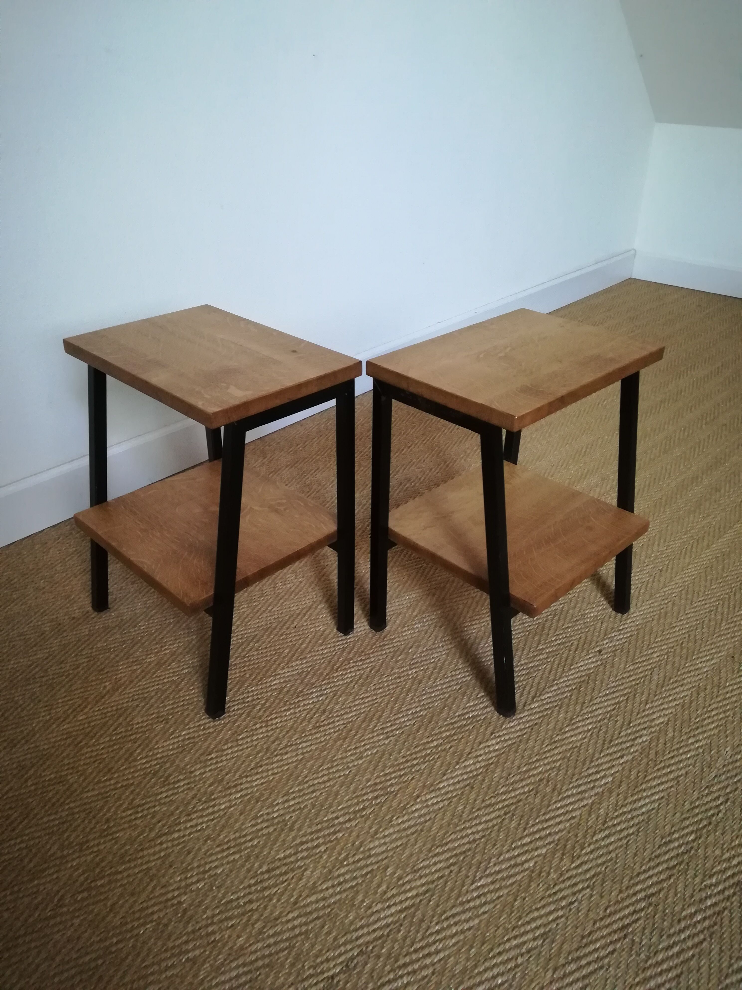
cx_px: 371
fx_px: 743
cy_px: 495
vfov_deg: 67.3
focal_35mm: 26
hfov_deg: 53.1
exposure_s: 1/14.3
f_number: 2.2
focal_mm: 3.83
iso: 800
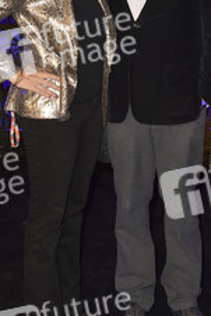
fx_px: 746
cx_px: 106
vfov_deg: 23.8
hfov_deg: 16.1
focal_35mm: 85
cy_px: 116
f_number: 6.3
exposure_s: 1/250
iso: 800
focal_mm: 48
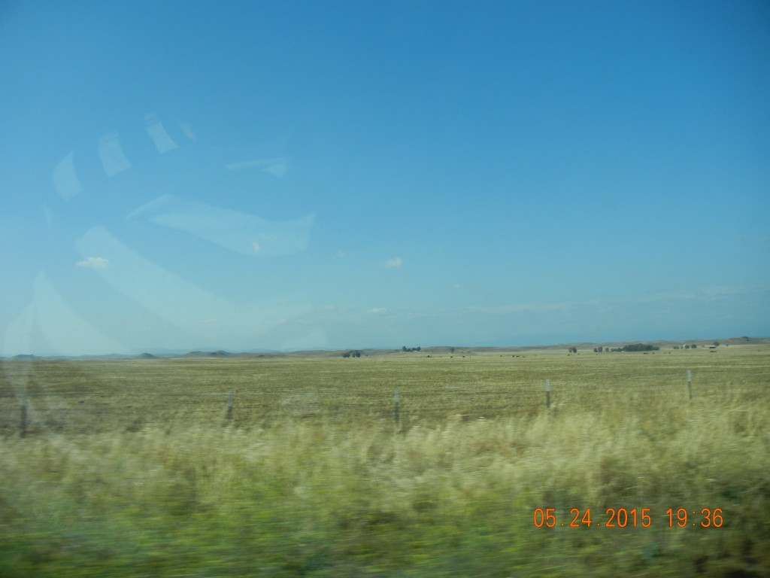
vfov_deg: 46.8
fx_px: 667
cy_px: 289
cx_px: 385
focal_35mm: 30
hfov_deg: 60.0
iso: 160
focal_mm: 5.4
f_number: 7
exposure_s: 1/405
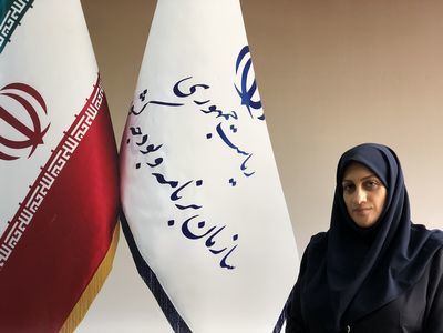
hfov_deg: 33.8
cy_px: 166
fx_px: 729
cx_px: 222
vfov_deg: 25.7
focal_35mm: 57
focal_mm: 6.6
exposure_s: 1/33
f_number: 2.8
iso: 200
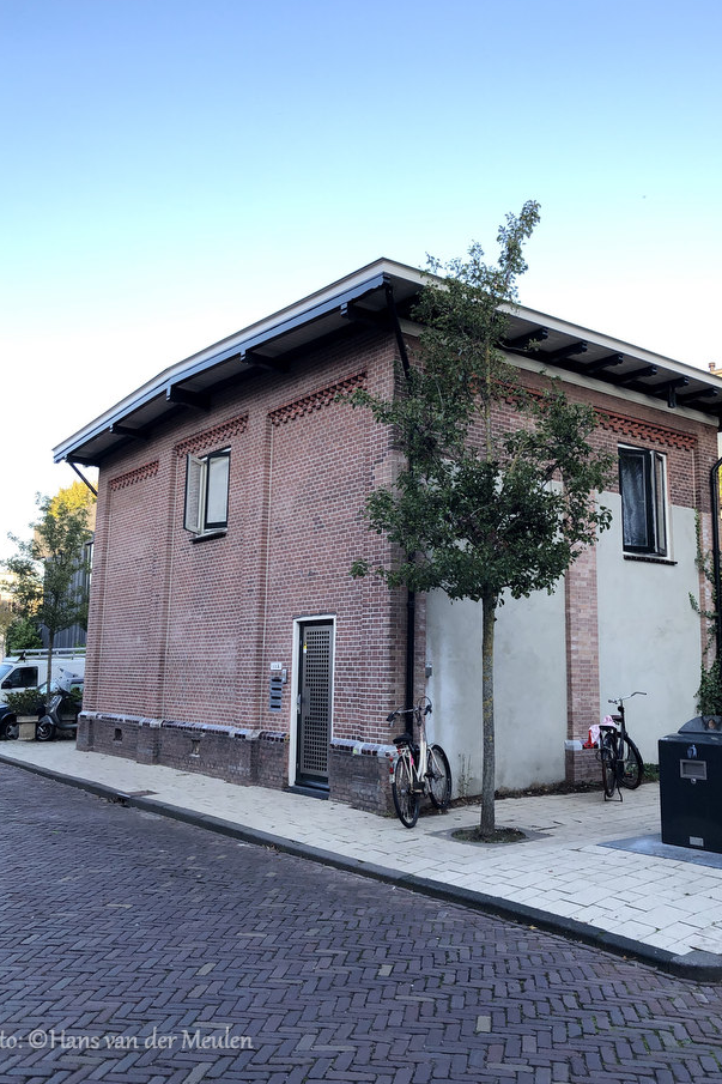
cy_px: 540
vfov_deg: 61.9
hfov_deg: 43.6
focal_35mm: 30
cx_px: 375
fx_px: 903
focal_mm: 3.99
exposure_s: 1/232
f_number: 1.8
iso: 20
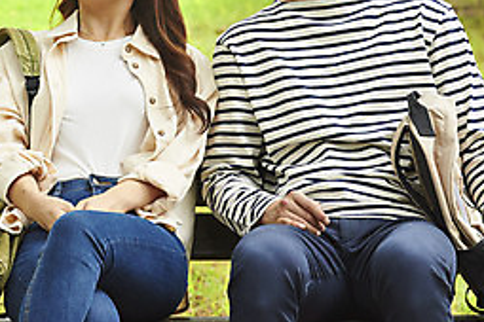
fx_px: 2904
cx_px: 39
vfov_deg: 6.3
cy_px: -21
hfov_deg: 9.5
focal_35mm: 216
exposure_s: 1/160
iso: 800
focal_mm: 92
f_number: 4
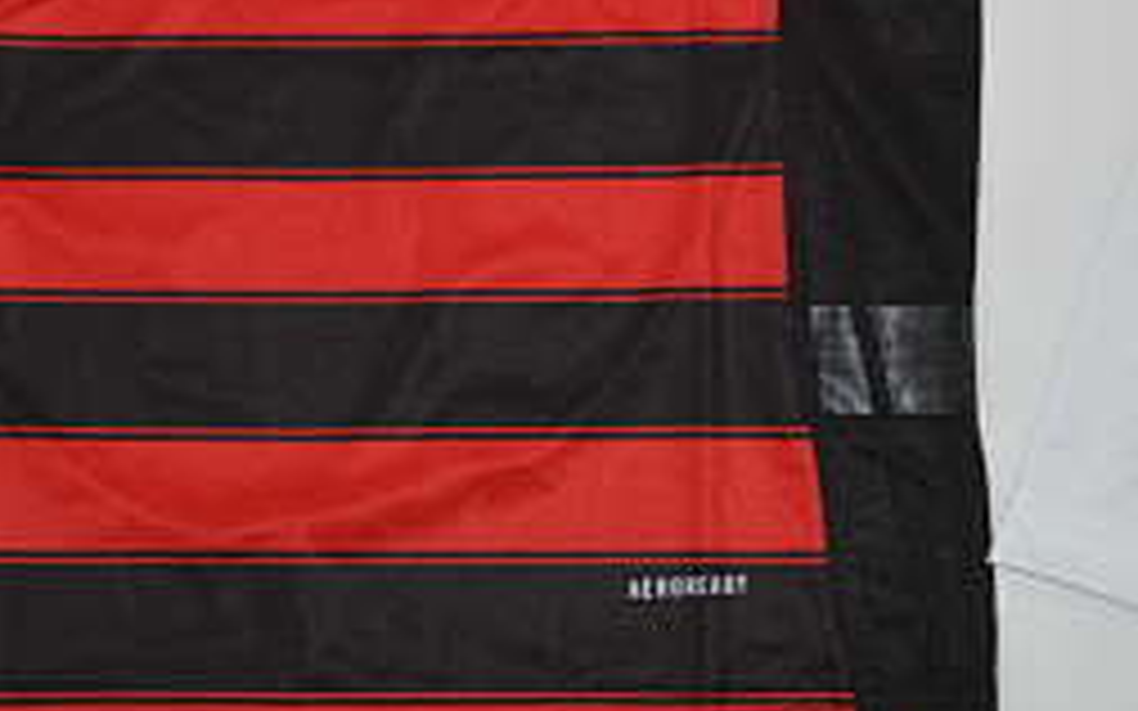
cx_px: 999
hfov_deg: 23.3
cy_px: -81
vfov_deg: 14.6
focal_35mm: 87
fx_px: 2698
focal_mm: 18
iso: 400
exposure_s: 1/200
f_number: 11
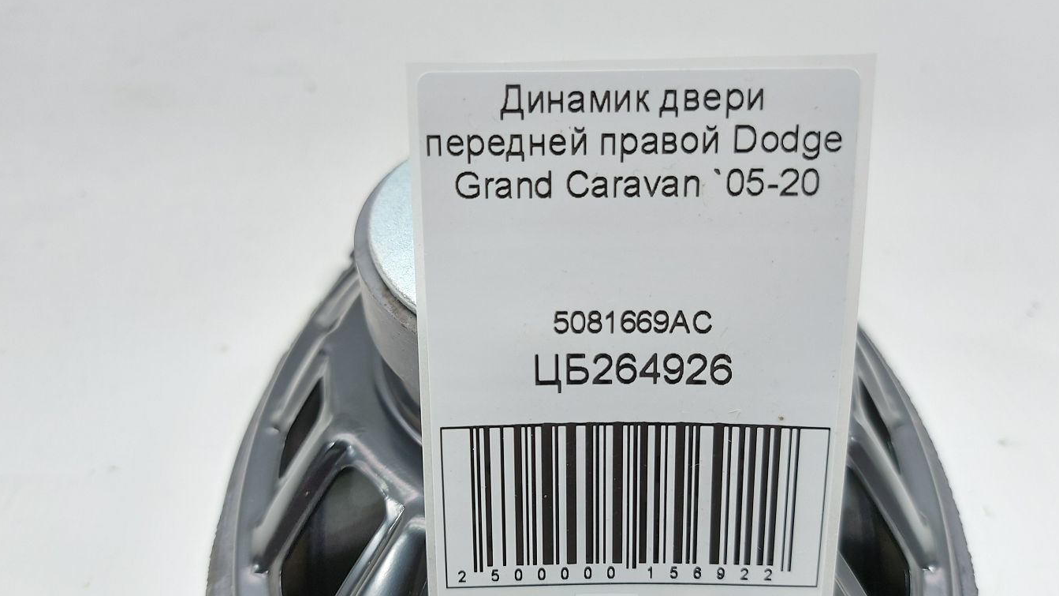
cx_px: 543
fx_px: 758
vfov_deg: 42.7
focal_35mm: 27
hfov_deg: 69.9
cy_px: 350
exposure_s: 1/50
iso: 100
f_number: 1.8
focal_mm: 5.23
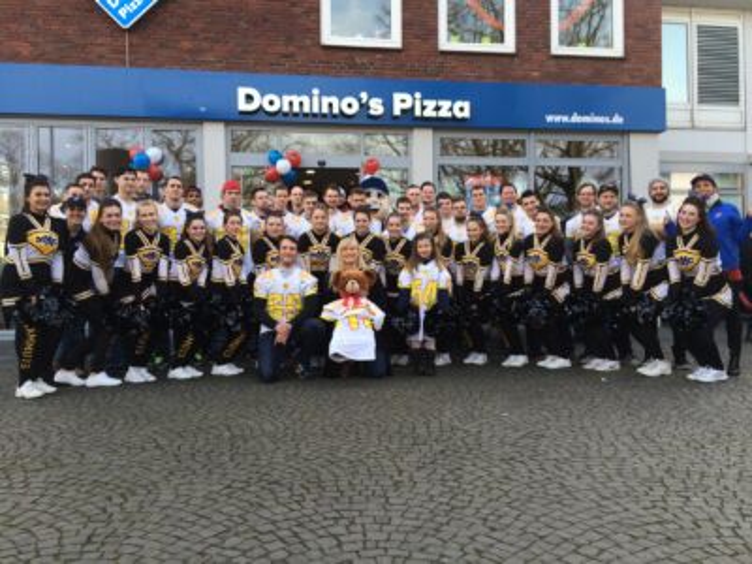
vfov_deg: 48.2
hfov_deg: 61.7
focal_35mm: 29
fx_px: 630
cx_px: 376
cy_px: 282
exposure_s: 1/275
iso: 32
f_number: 2.2
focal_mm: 4.15
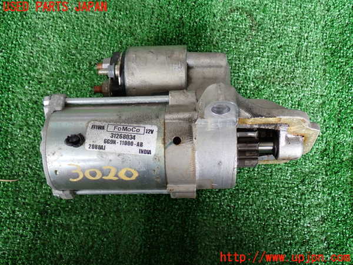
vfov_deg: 35.1
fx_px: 418
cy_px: 132
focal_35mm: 41
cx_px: 176
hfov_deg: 45.8
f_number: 2.8
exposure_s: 1/60
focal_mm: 7.31
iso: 200
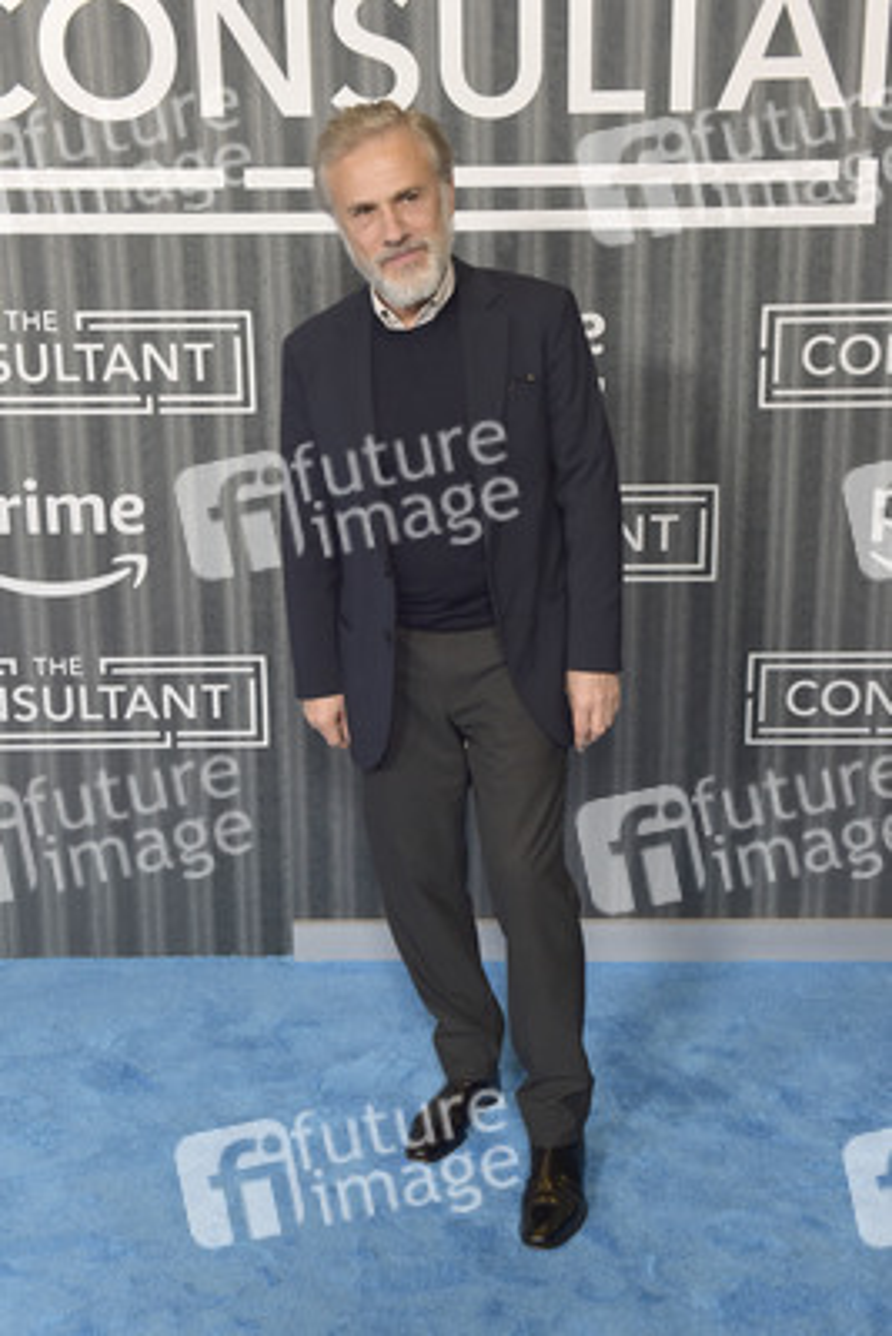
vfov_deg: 44.5
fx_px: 1634
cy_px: 668
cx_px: 446
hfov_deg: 30.5
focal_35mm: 44
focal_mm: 44
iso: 2500
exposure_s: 1/250
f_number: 6.3
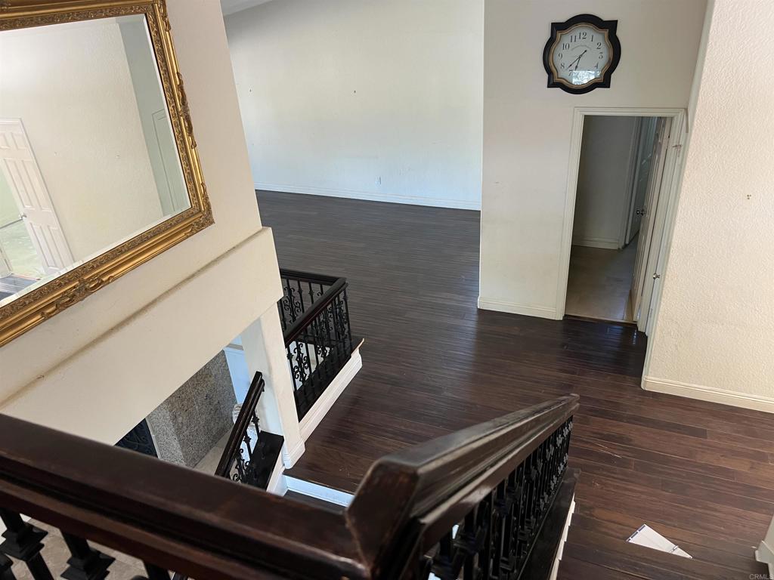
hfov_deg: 67.3
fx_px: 581
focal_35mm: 26
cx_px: 387
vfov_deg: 53.1
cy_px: 290
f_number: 1.5
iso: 100
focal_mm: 5.7
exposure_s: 1/60
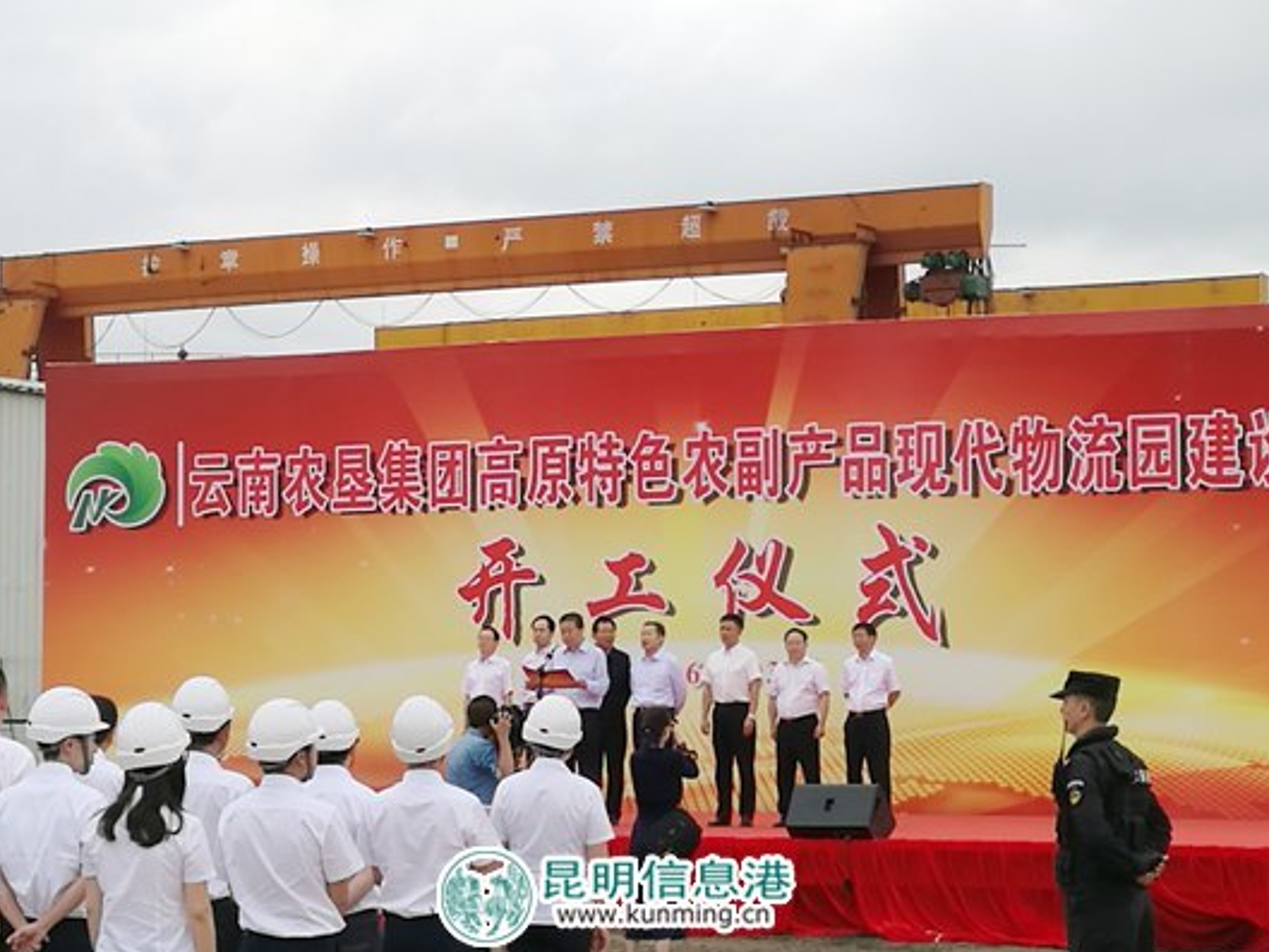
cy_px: 476
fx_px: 3777
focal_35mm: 103
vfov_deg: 14.4
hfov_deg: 19.1
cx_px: 633
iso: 50
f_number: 2
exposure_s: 1/805
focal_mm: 4.04
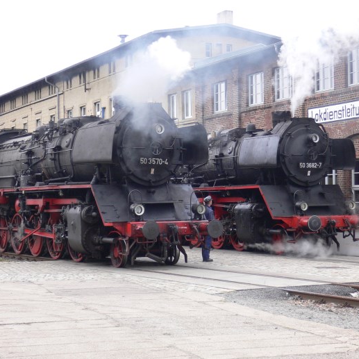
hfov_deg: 21.9
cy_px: 178
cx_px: 174
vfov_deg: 21.9
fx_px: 927
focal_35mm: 79
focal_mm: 11
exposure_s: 1/60
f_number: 4
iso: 100
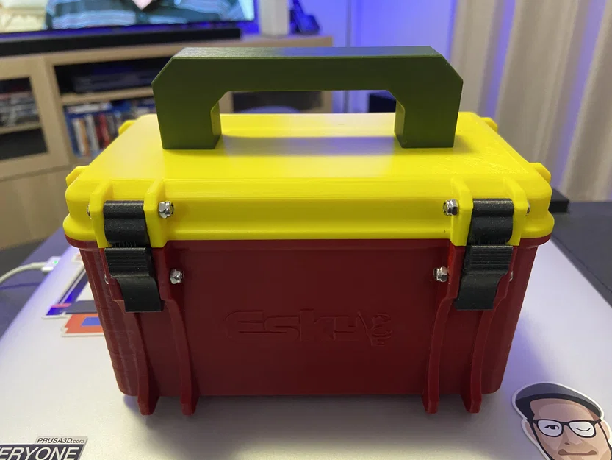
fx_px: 460
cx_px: 306
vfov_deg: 53.1
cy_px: 230
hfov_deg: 67.3
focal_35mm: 26
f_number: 1.8
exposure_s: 1/50
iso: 400
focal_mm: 4.25
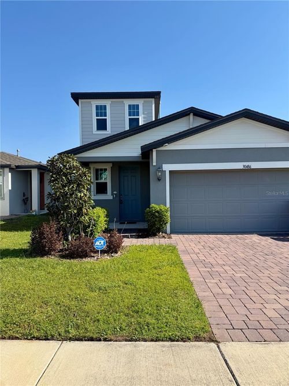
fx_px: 267
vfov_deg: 71.6
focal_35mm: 24
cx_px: 144
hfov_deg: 56.8
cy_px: 193
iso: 80
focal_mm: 6.76
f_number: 1.78
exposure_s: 1/3953
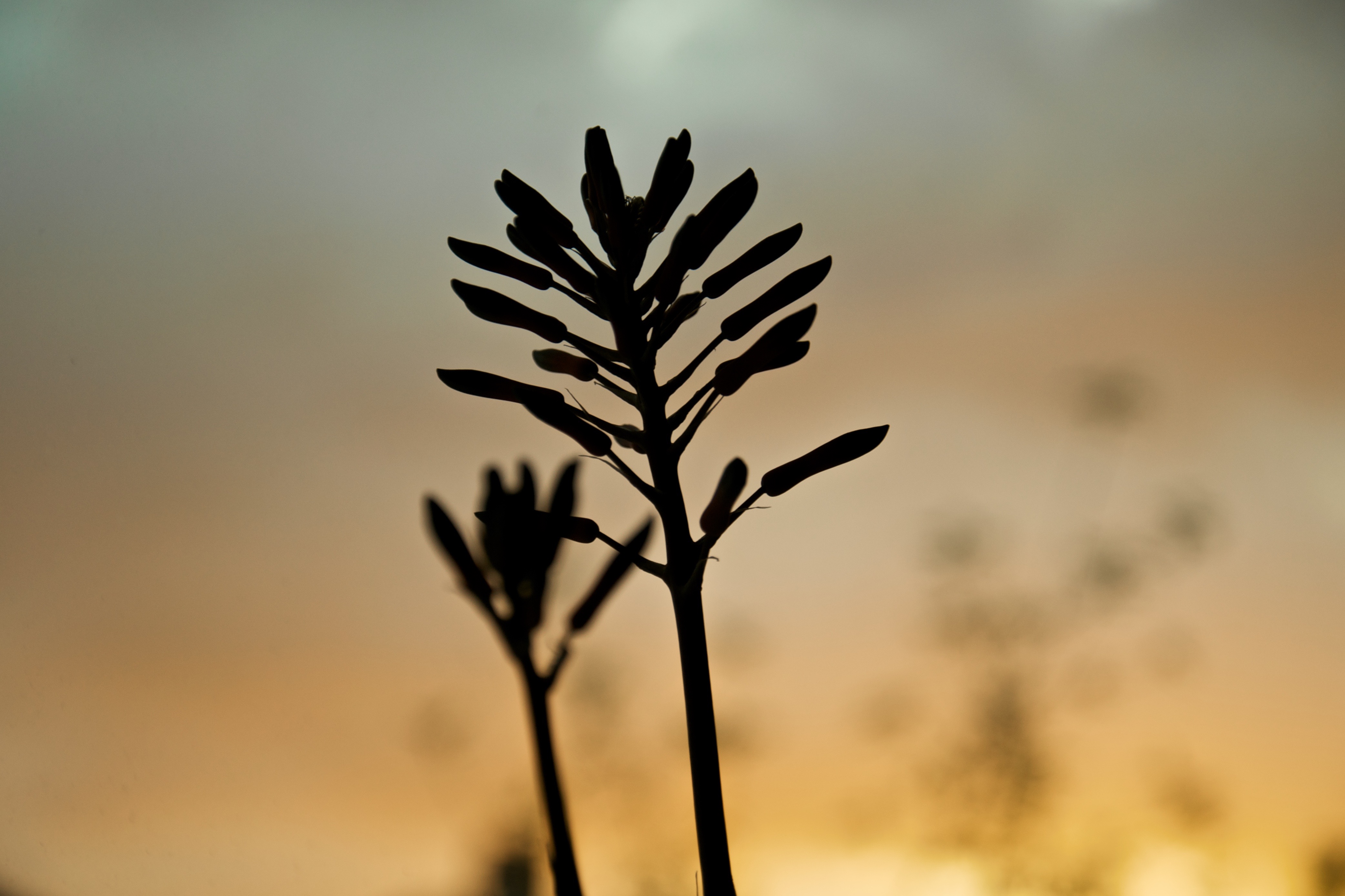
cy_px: 448
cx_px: 672
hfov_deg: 18.2
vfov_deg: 12.2
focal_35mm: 112
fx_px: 4202
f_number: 5.3
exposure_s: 1/50
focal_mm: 75
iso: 200
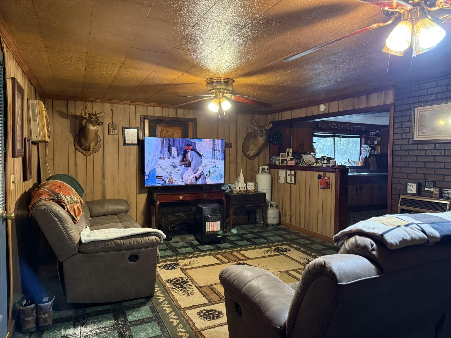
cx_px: 226
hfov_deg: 71.6
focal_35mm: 24
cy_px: 169
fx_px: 313
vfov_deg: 56.8
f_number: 1.78
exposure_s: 1/60
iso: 500
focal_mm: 6.76
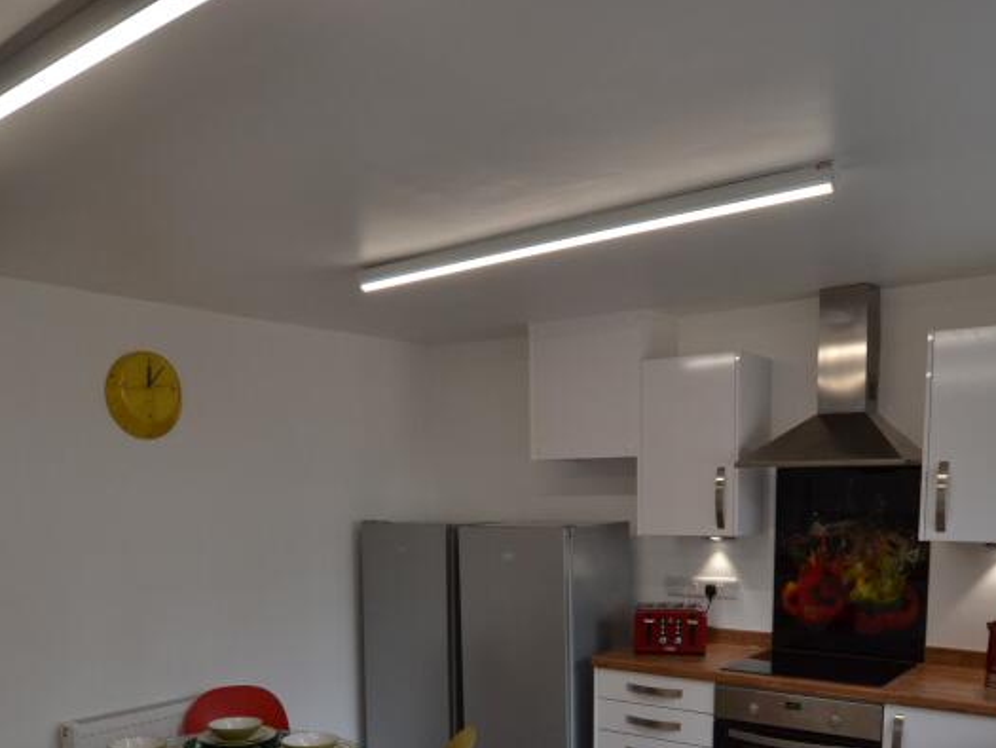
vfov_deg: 43.2
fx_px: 890
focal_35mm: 31
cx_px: 501
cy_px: 610
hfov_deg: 58.4
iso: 400
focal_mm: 11
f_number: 5.6
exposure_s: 1/125
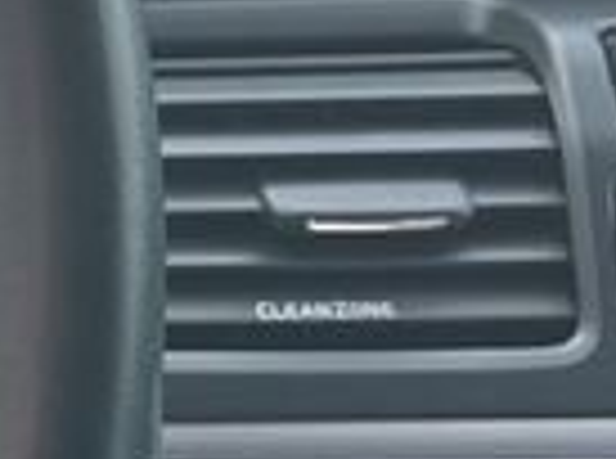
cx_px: -1520
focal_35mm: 195
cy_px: 266
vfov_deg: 7.6
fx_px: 3461
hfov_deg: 8.0
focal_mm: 5.1
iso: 50
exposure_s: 1/312
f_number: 1.6
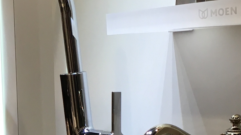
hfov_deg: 18.3
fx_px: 735
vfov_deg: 10.4
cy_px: 140
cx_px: 17
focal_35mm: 115
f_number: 2.2
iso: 25
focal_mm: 4.15
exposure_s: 1/40
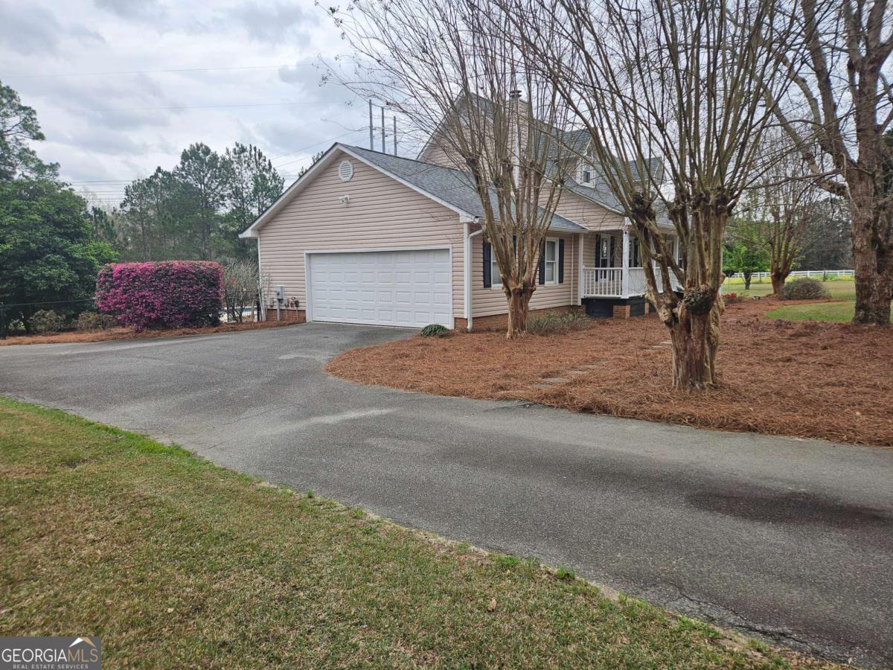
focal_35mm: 23
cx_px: 446
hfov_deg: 73.9
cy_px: 335
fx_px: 593
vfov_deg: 58.9
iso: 25
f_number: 1.8
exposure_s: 1/715
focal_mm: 5.4
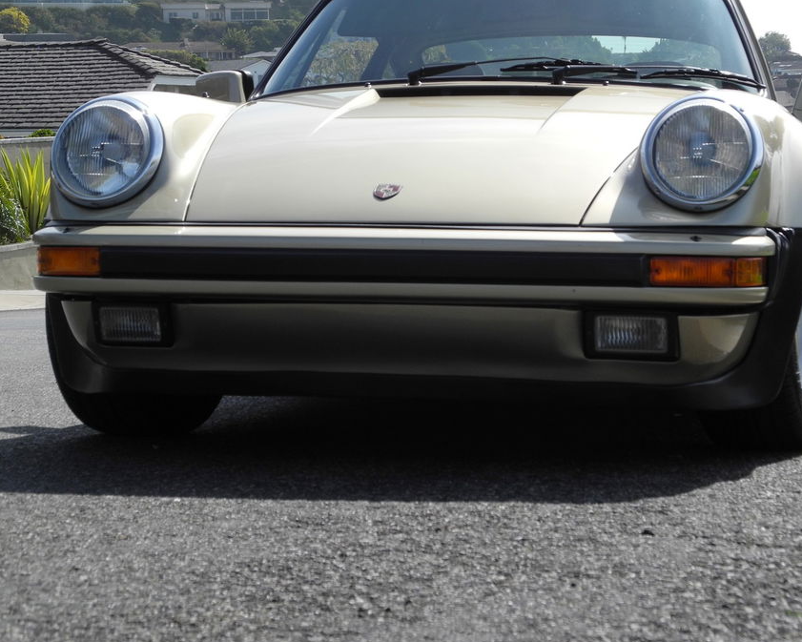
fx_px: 2398
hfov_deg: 19.0
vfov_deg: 15.2
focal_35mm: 101
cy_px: 281
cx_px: 441
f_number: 4.5
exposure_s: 1/905
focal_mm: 18.1
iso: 100
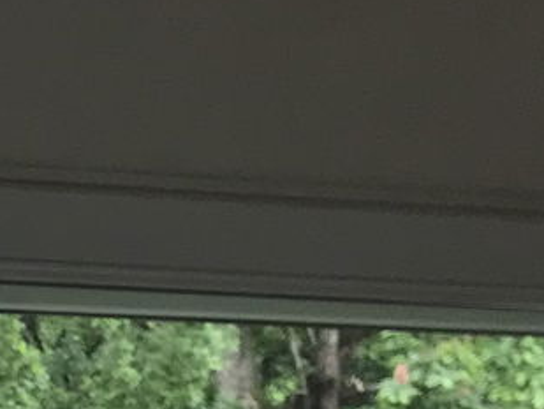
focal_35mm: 145
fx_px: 2280
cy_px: 934
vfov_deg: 9.3
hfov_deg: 12.0
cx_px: -567
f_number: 1.8
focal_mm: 3.99
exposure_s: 1/100
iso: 40
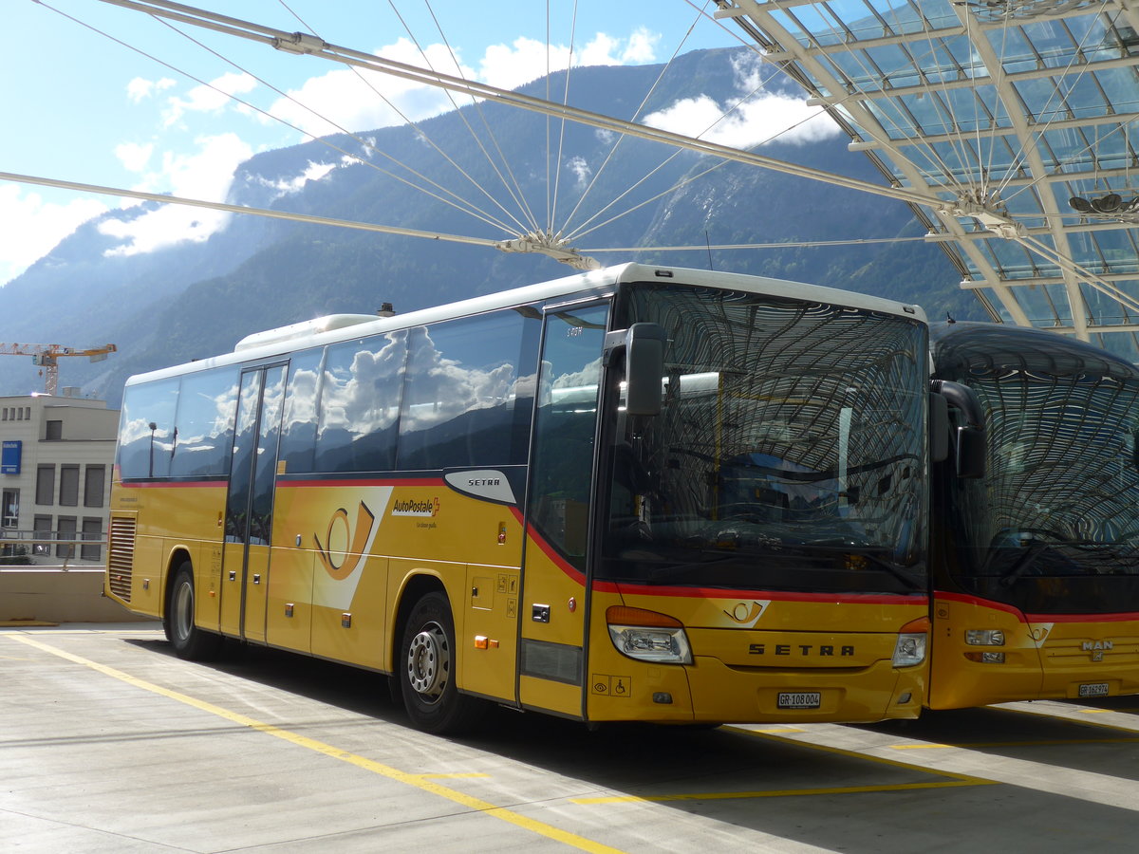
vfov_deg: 28.0
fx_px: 1711
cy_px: 427
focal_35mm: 52
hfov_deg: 36.8
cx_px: 570
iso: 80
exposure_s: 1/1000
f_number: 3.3
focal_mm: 10.7
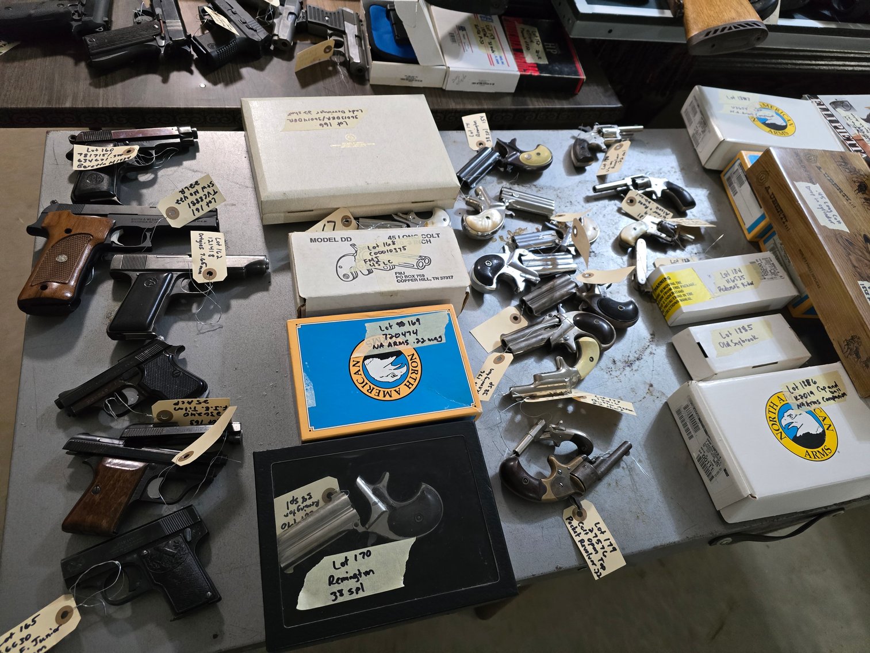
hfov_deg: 73.9
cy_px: 326
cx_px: 435
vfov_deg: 58.9
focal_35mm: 23
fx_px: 578
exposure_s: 1/120
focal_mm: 6.3
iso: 800
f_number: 1.7
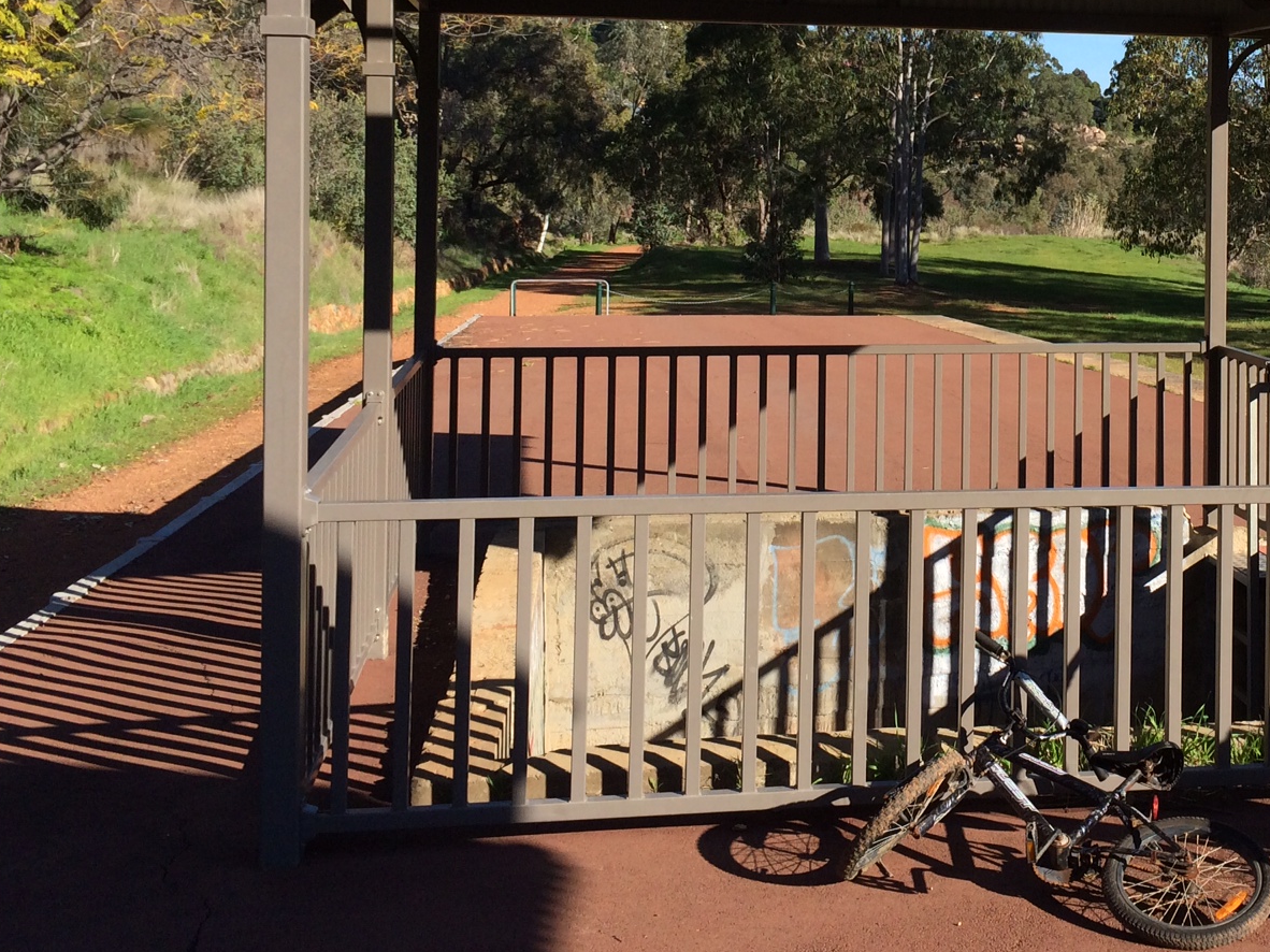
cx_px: 1015
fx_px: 1907
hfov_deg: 35.6
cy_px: 183
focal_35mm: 52
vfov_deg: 27.4
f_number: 2.2
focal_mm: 4.12
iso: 32
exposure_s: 1/1520
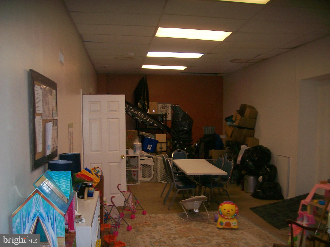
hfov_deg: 51.4
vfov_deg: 39.6
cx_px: 165
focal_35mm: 36
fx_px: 343
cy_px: 124
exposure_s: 1/64
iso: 80
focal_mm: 6
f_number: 2.7
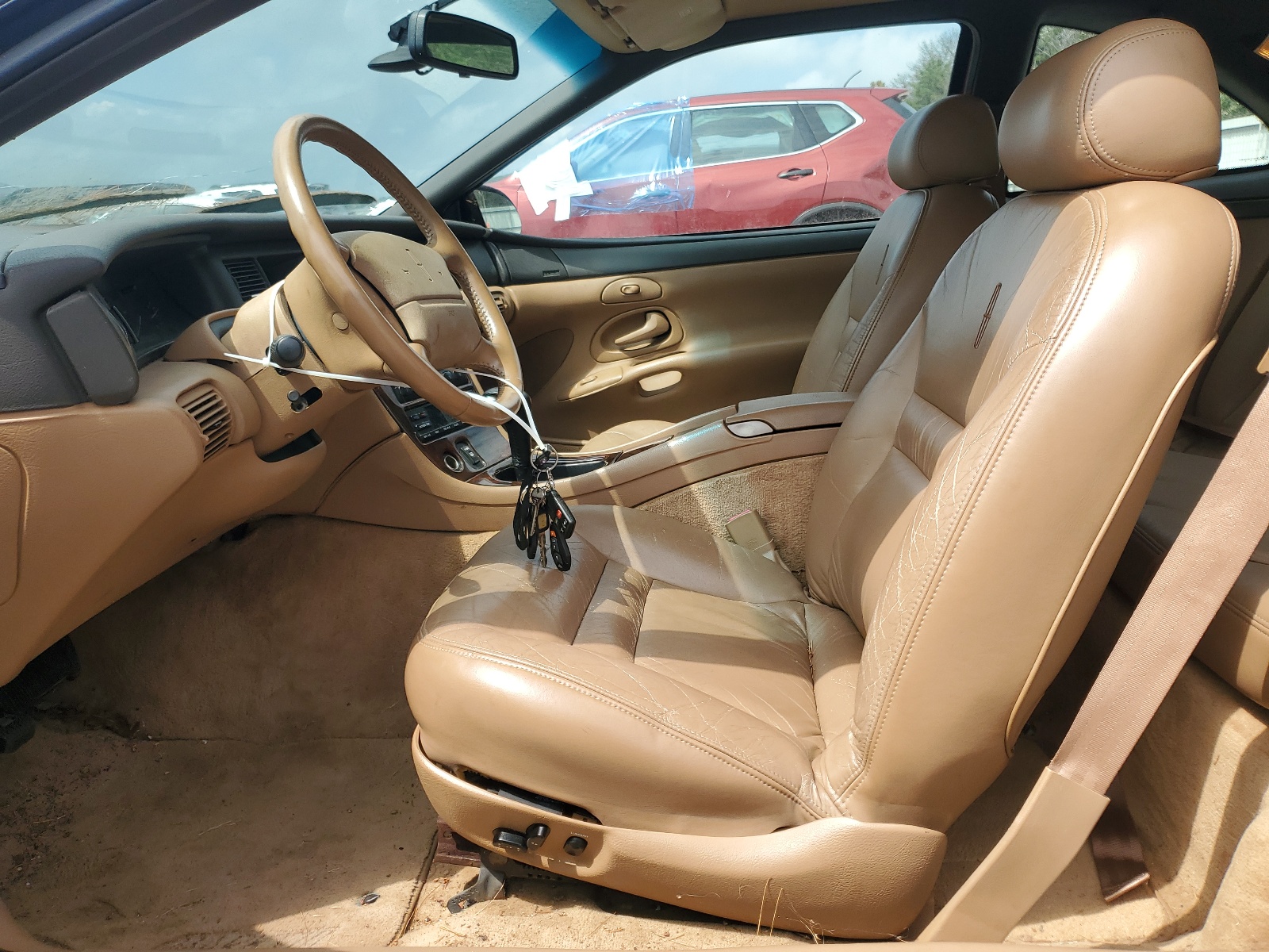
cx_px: 634
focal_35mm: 26
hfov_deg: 67.3
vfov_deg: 53.1
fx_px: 953
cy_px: 476
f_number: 1.5
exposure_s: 1/1667
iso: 50
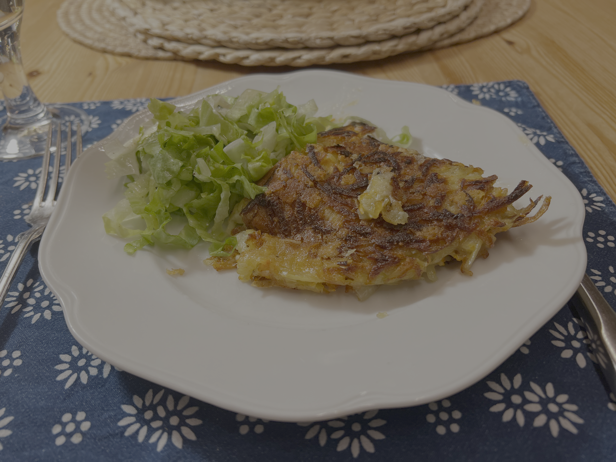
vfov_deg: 53.1
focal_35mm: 26
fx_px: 463
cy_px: 231
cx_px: 308
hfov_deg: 67.3
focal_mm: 5.7
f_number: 1.5
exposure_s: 1/100
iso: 80
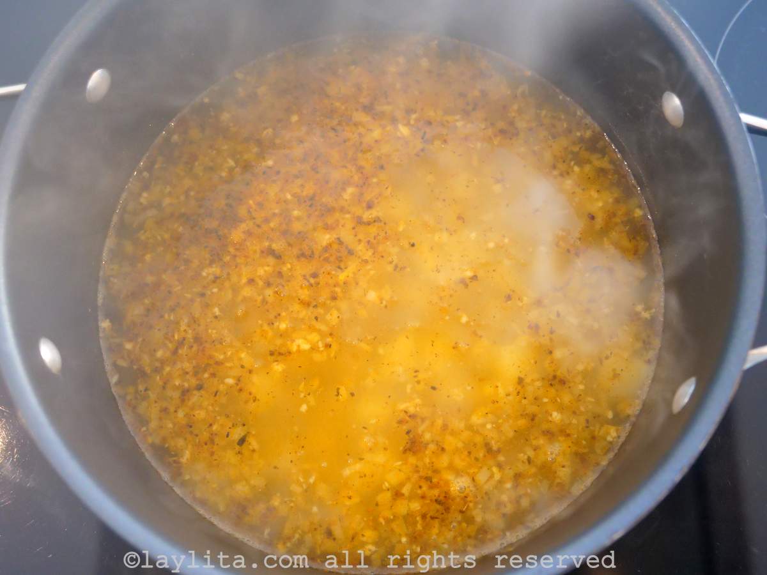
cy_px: 288
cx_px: 384
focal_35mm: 34
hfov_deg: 54.0
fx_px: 753
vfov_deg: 41.8
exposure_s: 1/60
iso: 3200
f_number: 3.1
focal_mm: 17
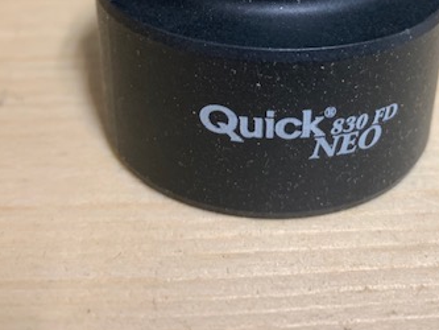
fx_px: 634
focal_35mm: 50
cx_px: 247
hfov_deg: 38.1
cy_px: 20
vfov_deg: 27.8
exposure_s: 1/50
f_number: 1.8
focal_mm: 4.25
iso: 160
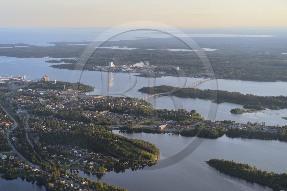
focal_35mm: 70
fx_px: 558
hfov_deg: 28.9
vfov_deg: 19.4
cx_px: 144
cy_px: 96
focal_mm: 70
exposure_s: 1/200
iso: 400
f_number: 5
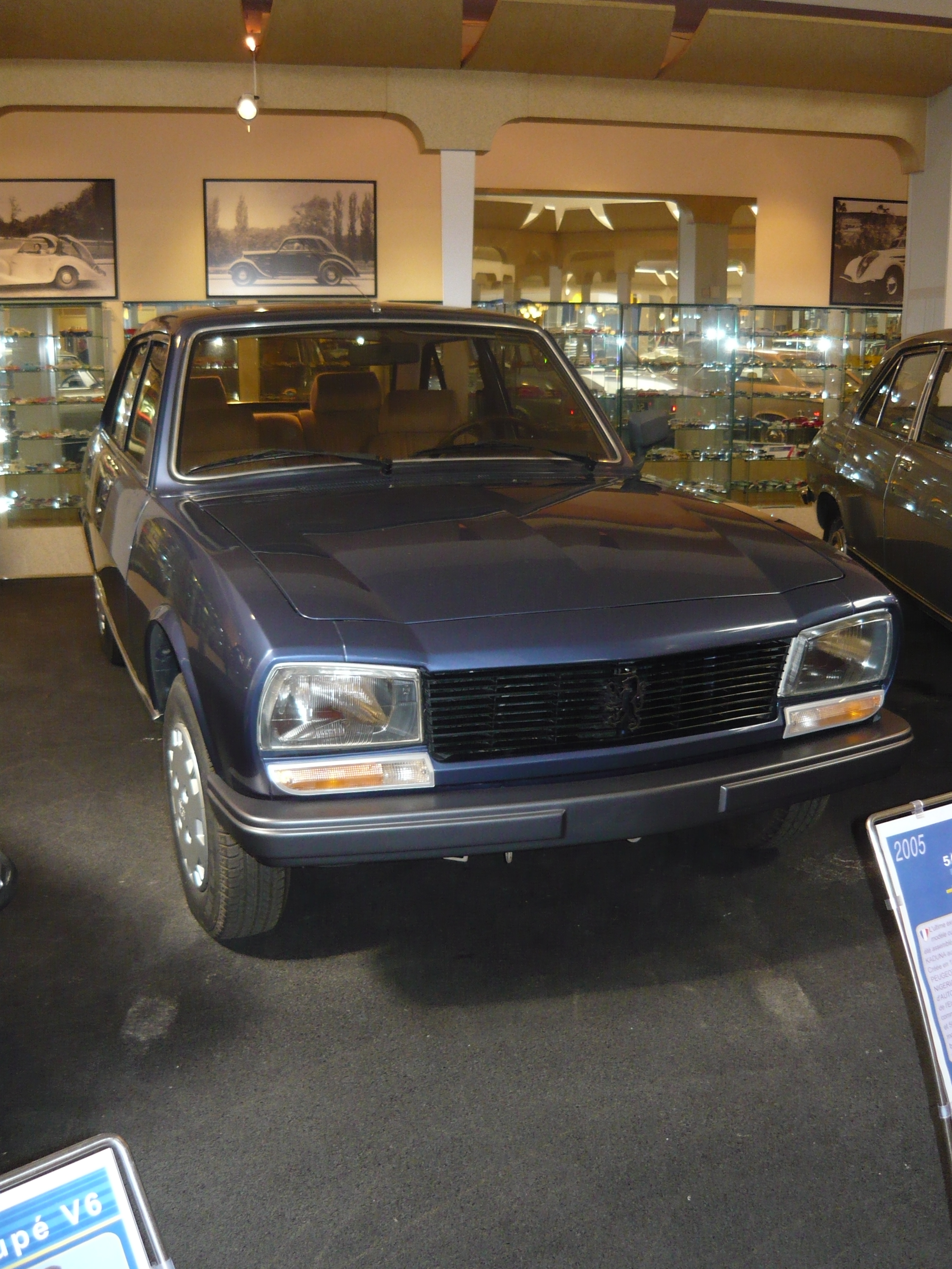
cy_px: 634
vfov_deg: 55.4
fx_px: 1210
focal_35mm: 33
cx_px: 476
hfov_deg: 42.9
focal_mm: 5.5
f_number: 2.8
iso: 250
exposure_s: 1/30
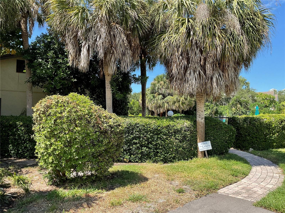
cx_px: 142
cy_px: 106
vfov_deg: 48.2
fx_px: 239
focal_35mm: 29
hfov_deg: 61.7
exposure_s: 1/635
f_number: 1.8
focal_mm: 3
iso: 16
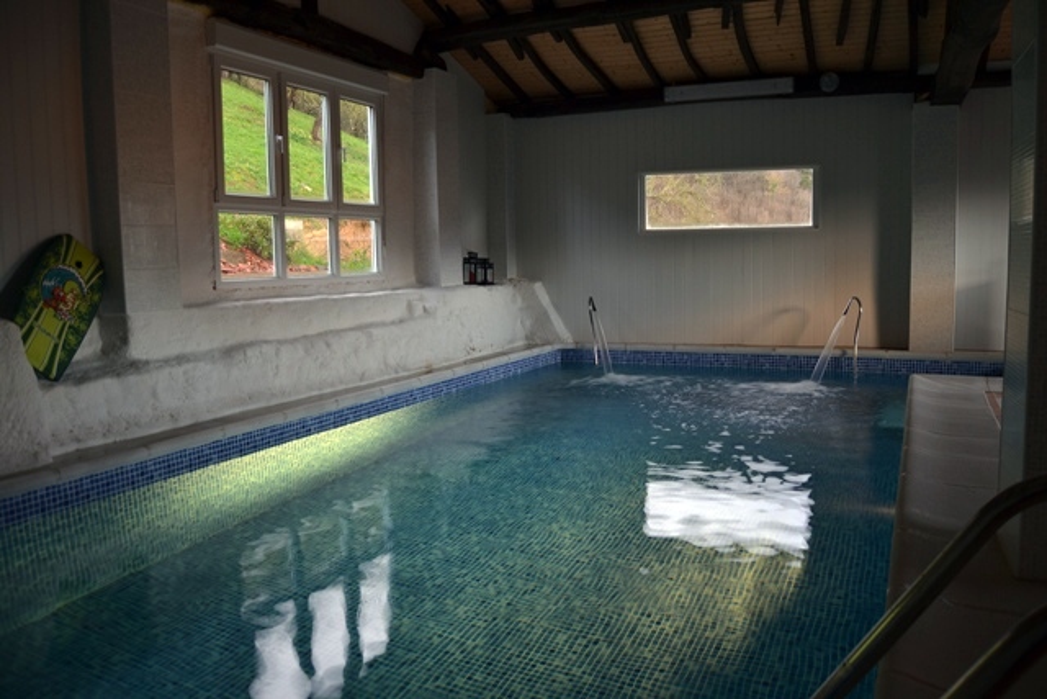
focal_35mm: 27
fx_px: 785
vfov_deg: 48.0
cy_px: 350
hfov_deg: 67.4
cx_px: 524
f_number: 3.5
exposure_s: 1/4
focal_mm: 18
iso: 100
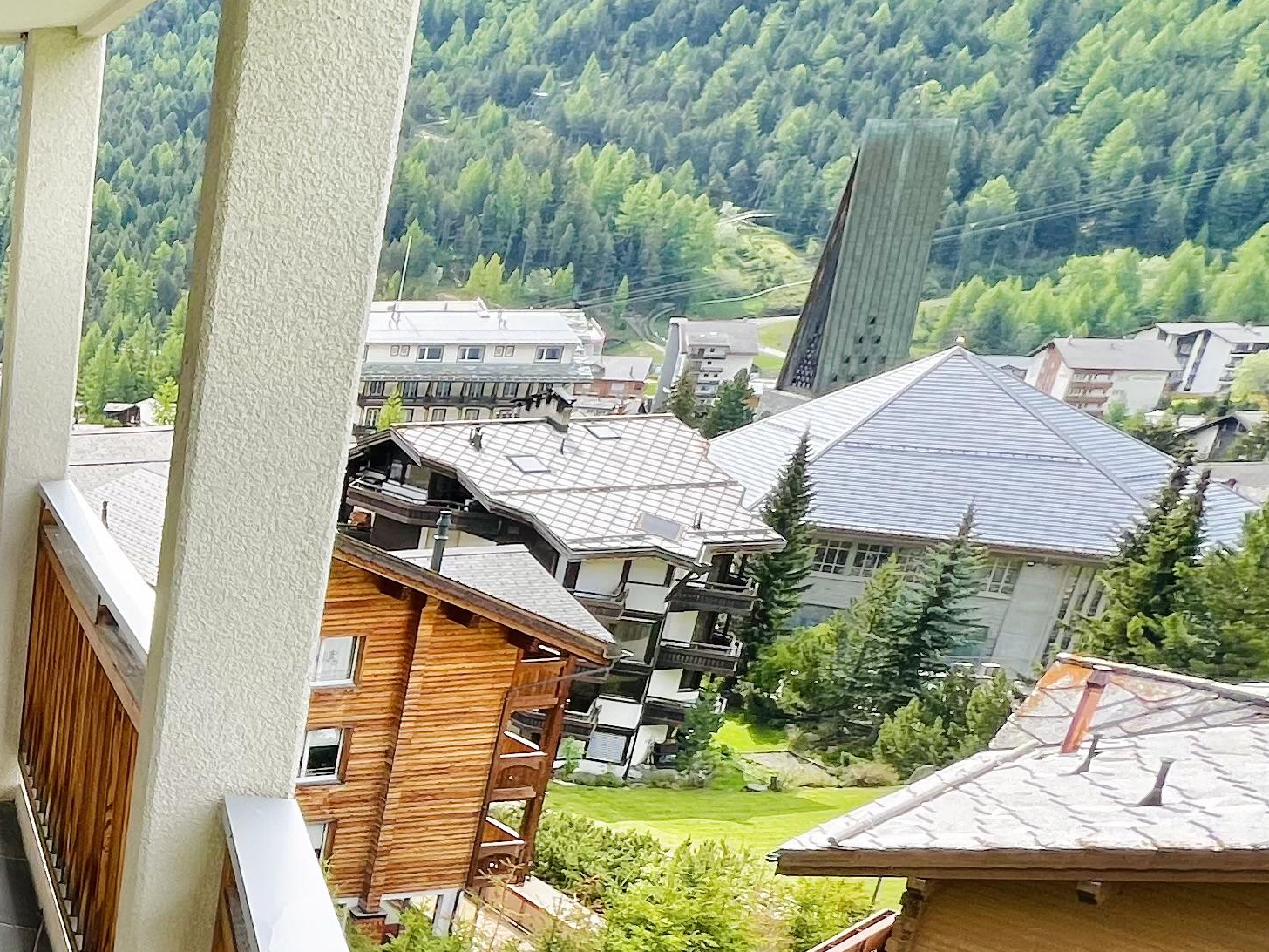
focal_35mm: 36
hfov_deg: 36.8
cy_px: 782
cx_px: -312
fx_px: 1320
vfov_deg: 38.0
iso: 32
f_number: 1.8
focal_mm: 1.57
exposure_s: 1/490
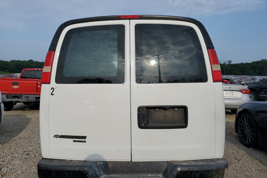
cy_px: 93
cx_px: 129
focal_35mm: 28
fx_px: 208
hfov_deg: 65.5
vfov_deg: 46.4
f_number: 1.5
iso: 50
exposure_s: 1/5000
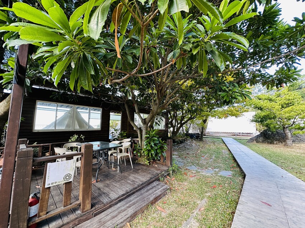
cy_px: 114
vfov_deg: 85.6
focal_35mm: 14
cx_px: 152
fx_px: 123
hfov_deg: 102.1
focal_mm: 2.22
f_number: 2.2
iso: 125
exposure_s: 1/99
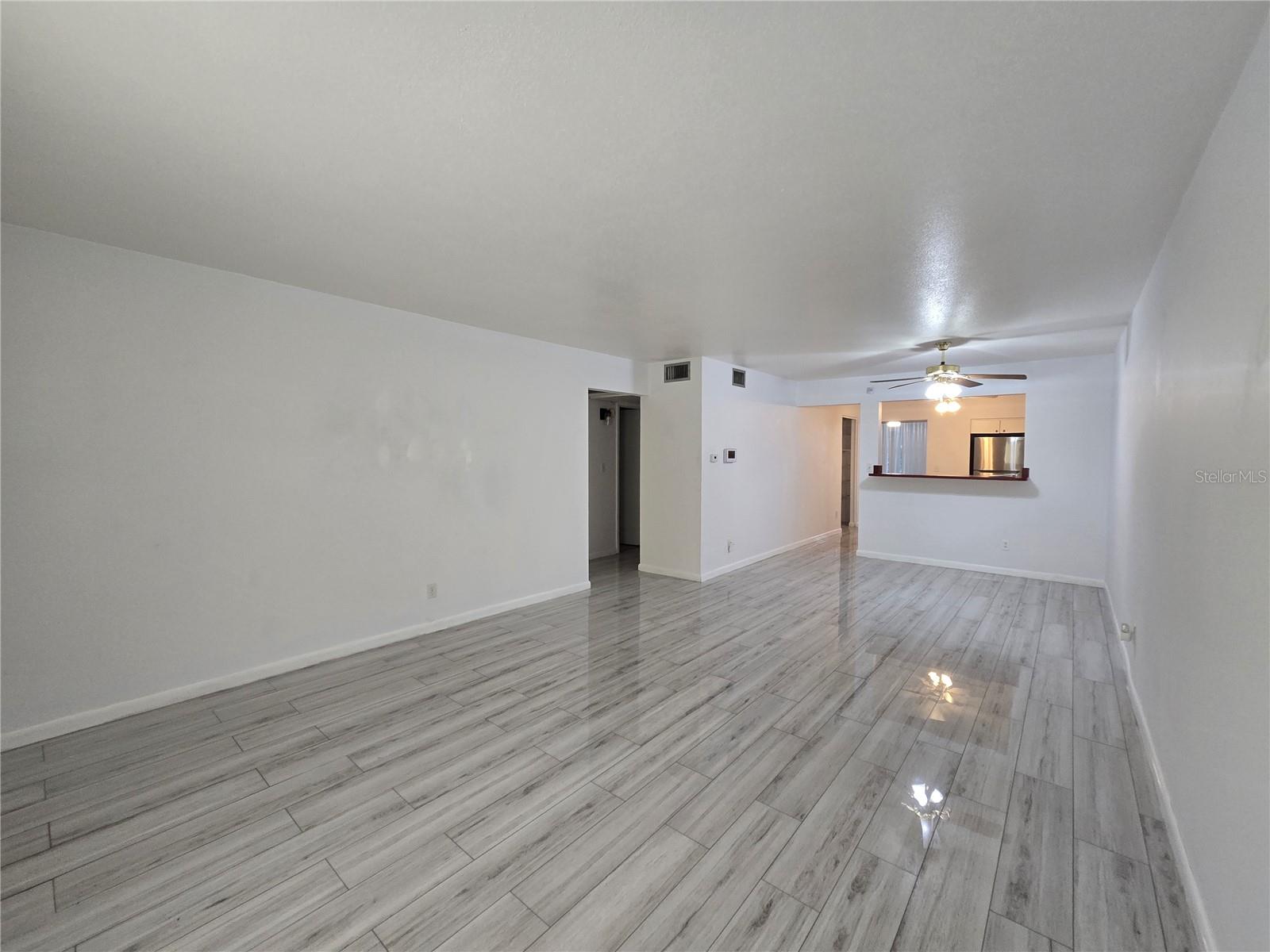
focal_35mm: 13
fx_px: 477
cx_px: 635
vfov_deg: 89.9
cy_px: 476
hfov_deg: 106.2
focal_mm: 2.2
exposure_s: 1/60
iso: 200
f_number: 2.2
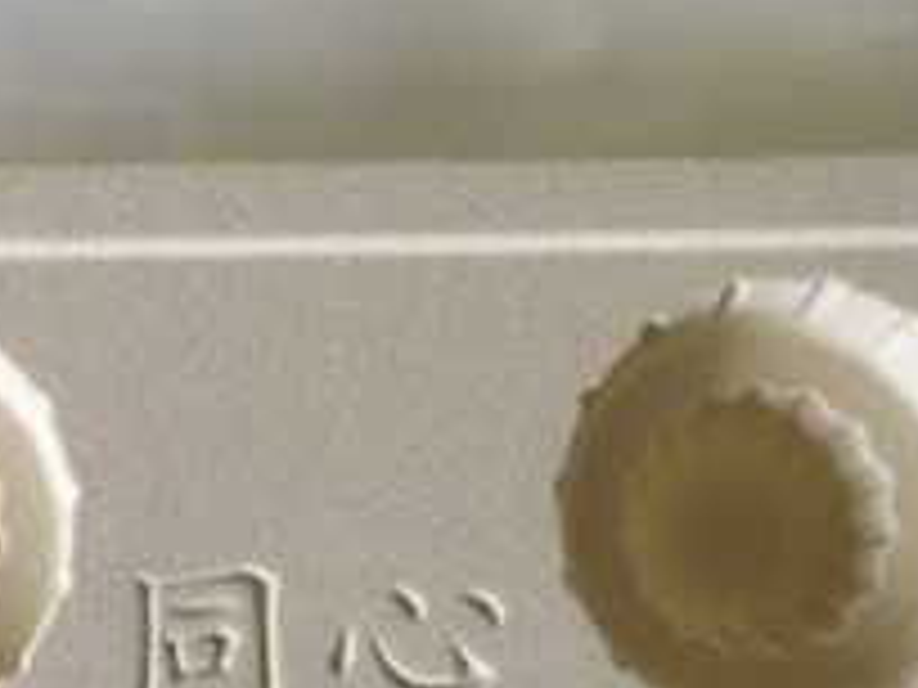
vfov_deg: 19.9
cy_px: 749
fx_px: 1883
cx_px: 297
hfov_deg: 27.2
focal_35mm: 71
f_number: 2.2
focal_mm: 4.15
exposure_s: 1/33
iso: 50
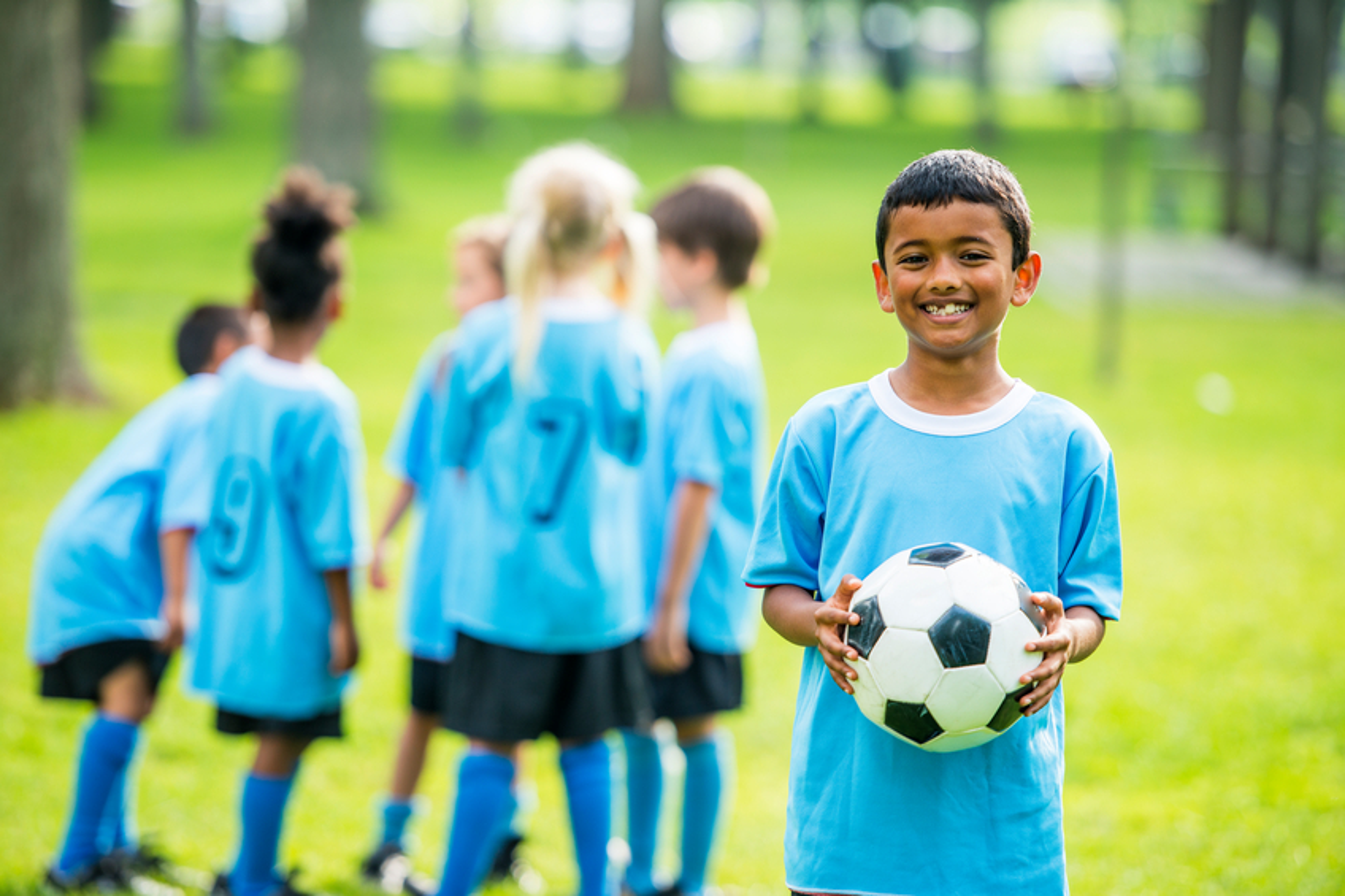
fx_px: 6163
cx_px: 672
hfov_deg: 12.5
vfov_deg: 8.3
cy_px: 448
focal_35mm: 165
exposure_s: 1/320
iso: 160
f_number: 2.8
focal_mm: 165
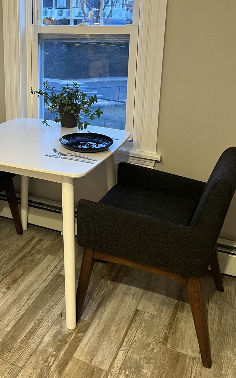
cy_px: 117
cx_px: 49
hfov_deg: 31.9
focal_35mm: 39
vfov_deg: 49.2
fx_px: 401
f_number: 1.5
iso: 500
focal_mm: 5.7
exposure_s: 1/60
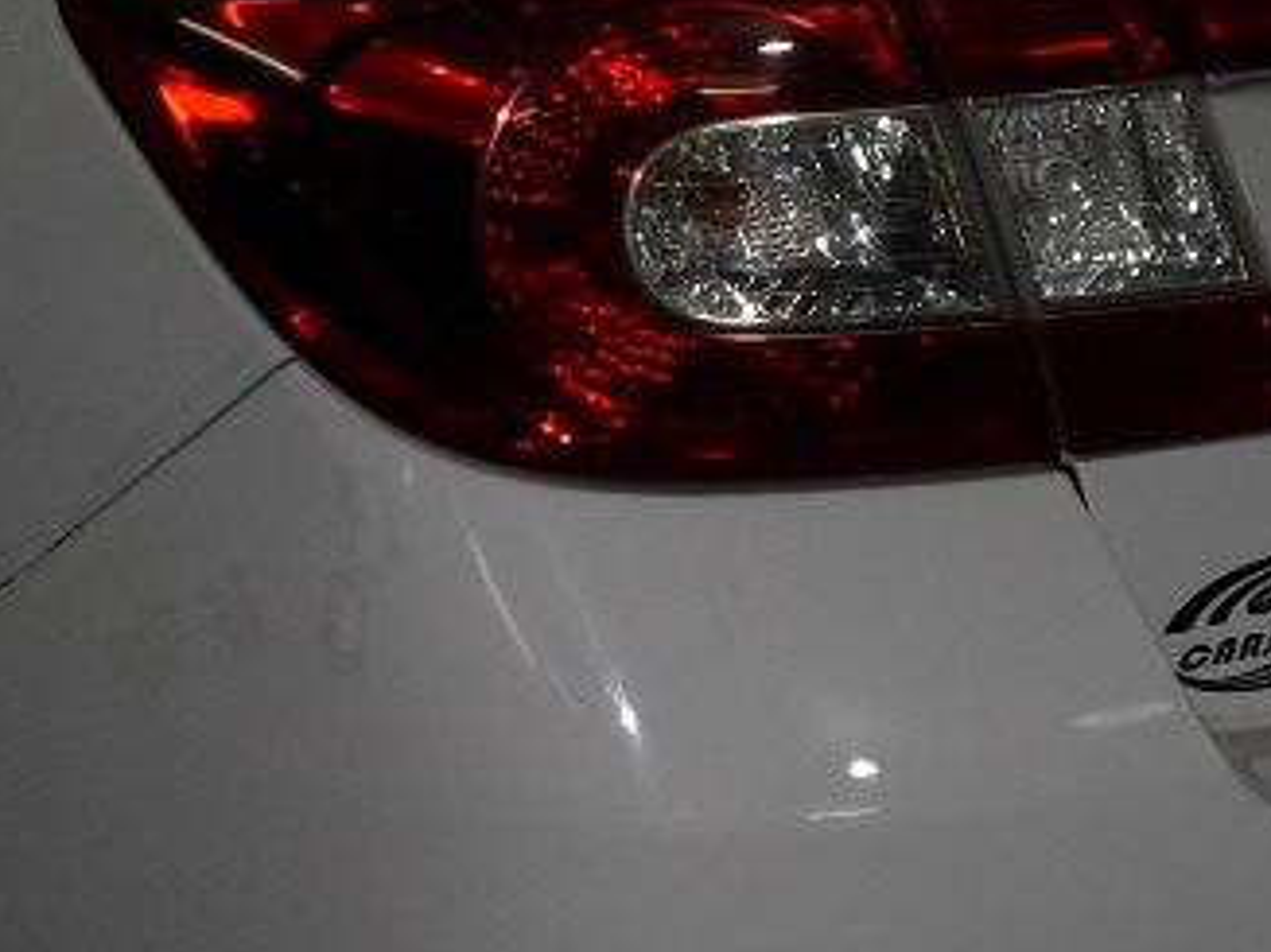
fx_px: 4258
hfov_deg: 17.0
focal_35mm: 116
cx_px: 797
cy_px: -39
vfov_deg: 12.6
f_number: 2.8
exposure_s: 1/45
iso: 100
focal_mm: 6.3
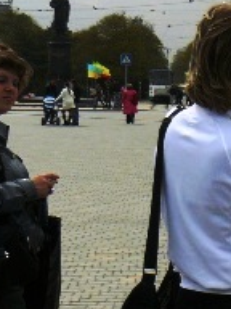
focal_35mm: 120
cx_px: 491
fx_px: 1068
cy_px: 150
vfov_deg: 16.4
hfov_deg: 11.0
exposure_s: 1/400
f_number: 6.3
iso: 100
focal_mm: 6
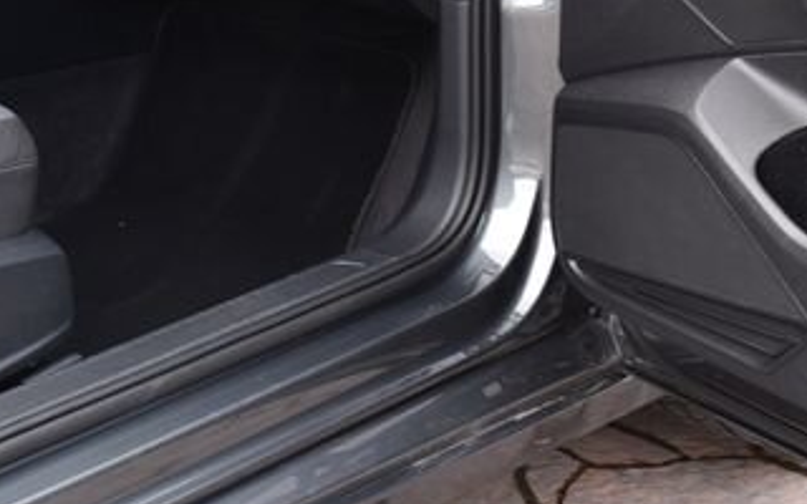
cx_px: 502
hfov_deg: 16.8
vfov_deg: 10.4
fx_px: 2727
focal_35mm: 124
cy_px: -53
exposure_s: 1/100
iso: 500
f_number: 5
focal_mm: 38
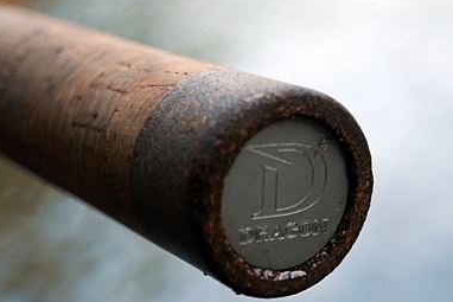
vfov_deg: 13.5
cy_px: 220
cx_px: 279
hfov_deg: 20.2
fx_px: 1271
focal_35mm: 101
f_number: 5.3
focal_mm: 42
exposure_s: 1/50
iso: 400
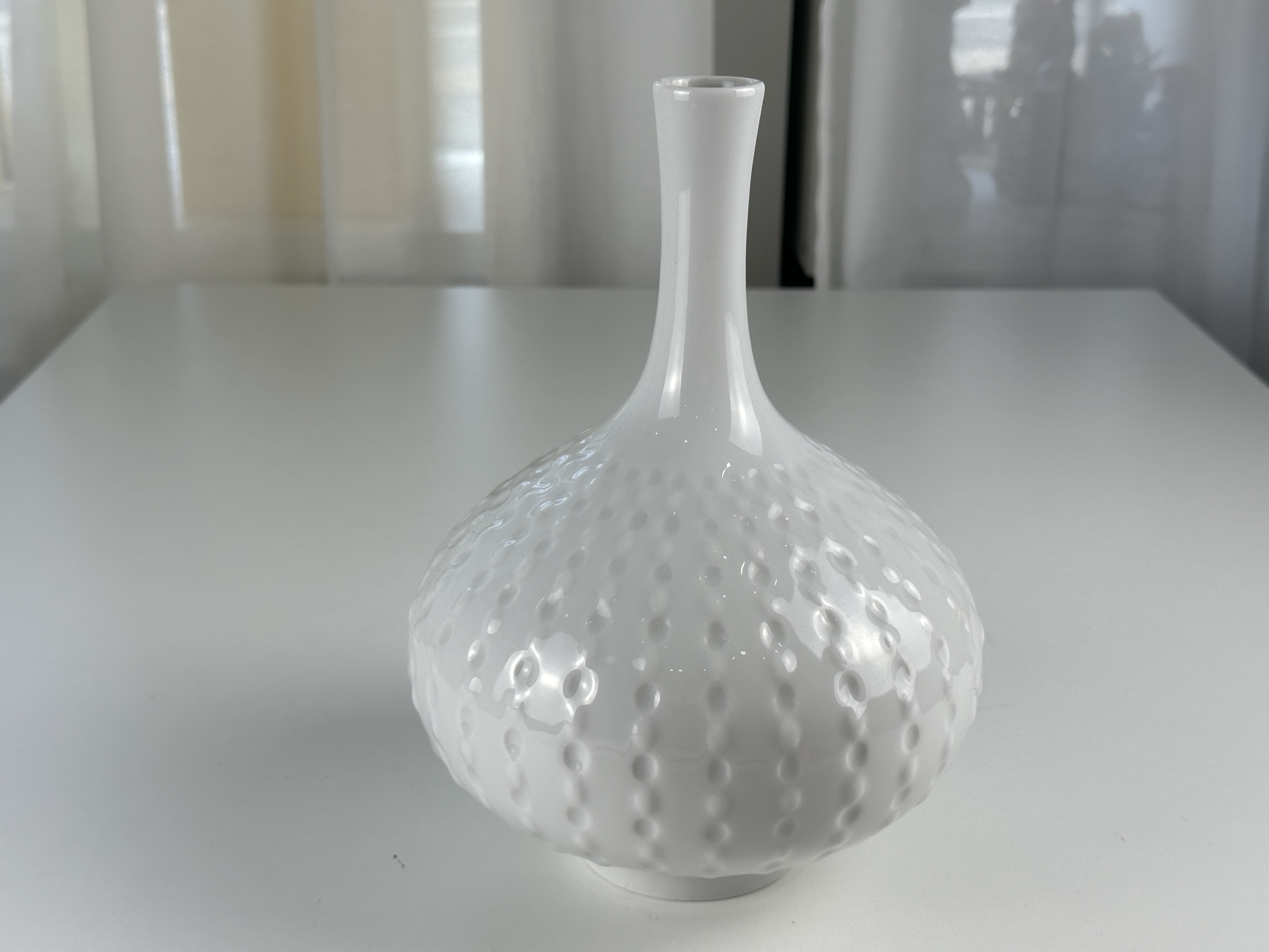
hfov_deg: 39.7
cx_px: 634
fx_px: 1760
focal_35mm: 48
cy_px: 476
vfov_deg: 30.3
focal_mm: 6.86
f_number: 1.78
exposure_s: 1/373
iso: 64
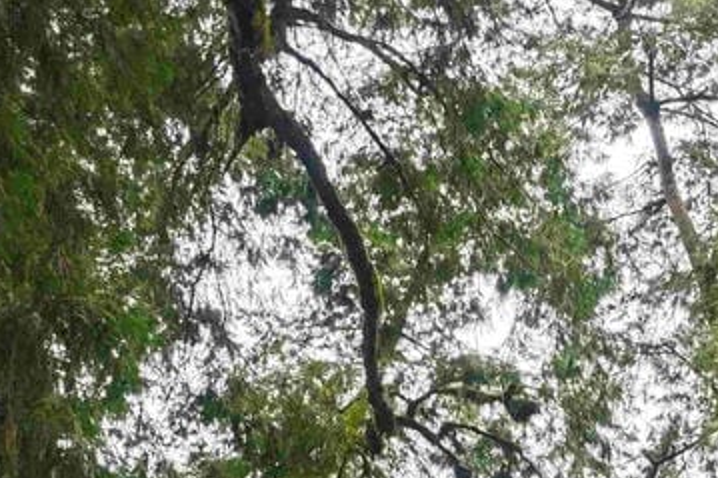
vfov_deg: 15.9
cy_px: 674
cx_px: 708
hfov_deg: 24.3
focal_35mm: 80
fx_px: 1595
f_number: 2
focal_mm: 8.72
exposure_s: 1/121
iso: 80
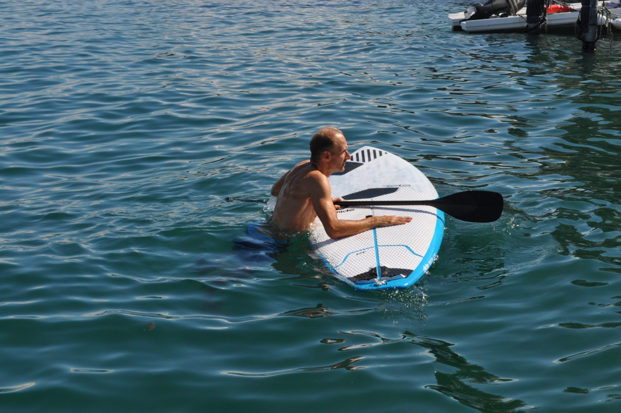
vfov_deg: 20.5
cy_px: 249
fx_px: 1137
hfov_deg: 30.5
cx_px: 355
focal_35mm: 66
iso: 200
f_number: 10
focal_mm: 34
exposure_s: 1/400
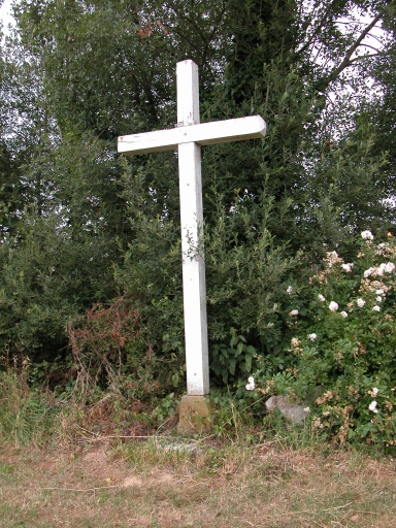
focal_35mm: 35
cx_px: 198
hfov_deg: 40.7
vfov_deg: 52.6
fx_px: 534
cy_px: 264
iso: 100
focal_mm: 8.9
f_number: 3.5
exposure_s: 1/77
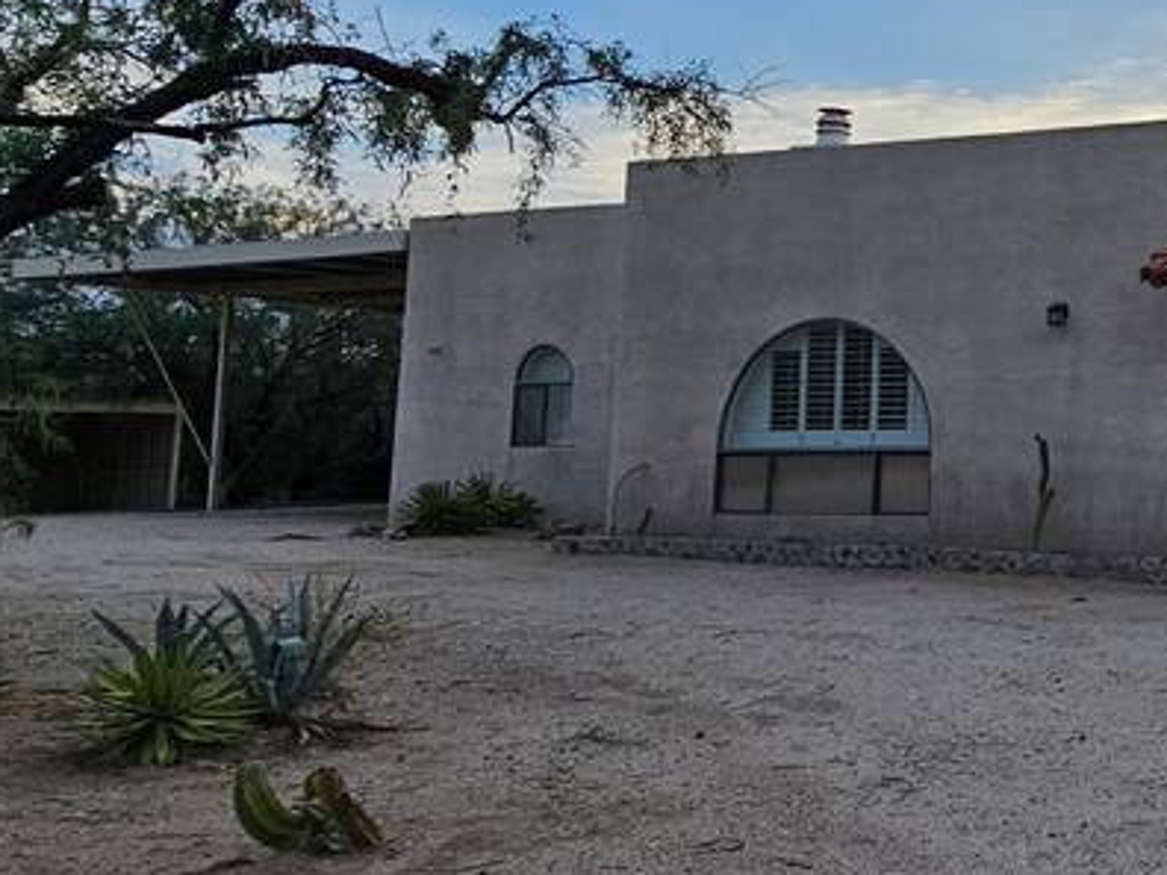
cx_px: 1400
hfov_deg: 35.3
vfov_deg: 33.8
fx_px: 1416
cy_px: 245
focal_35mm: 42
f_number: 2.2
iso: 50
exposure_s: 1/348
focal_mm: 2.2
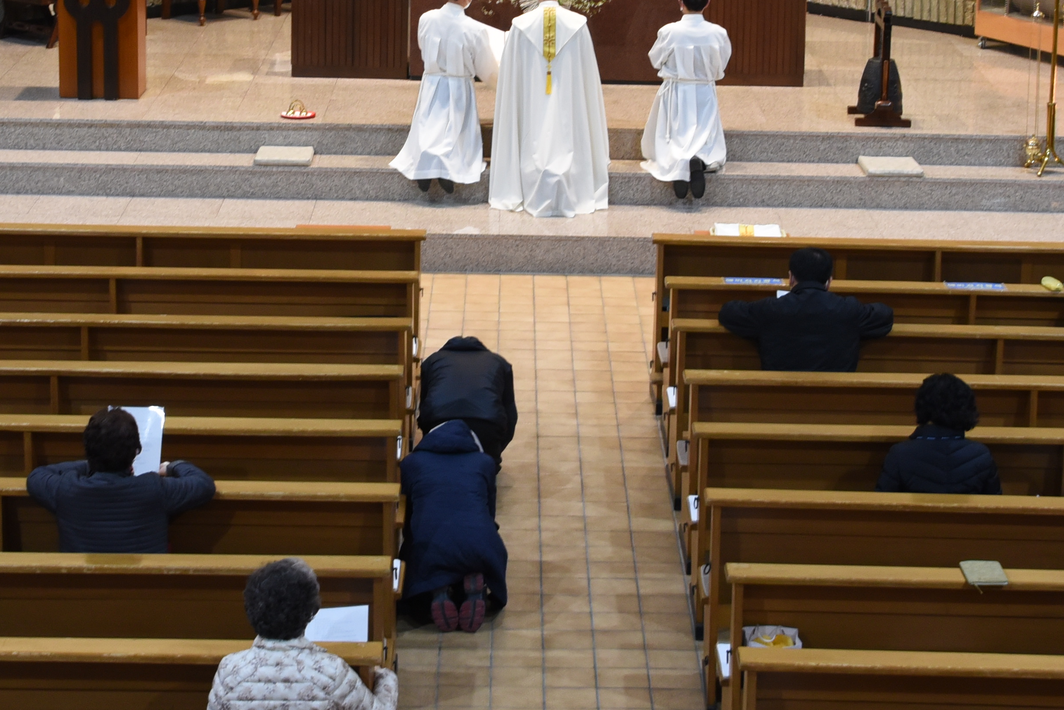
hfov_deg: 21.9
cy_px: 140
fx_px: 2750
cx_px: 502
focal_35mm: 93
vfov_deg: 14.6
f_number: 7.1
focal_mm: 38
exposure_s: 1/30
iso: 1600
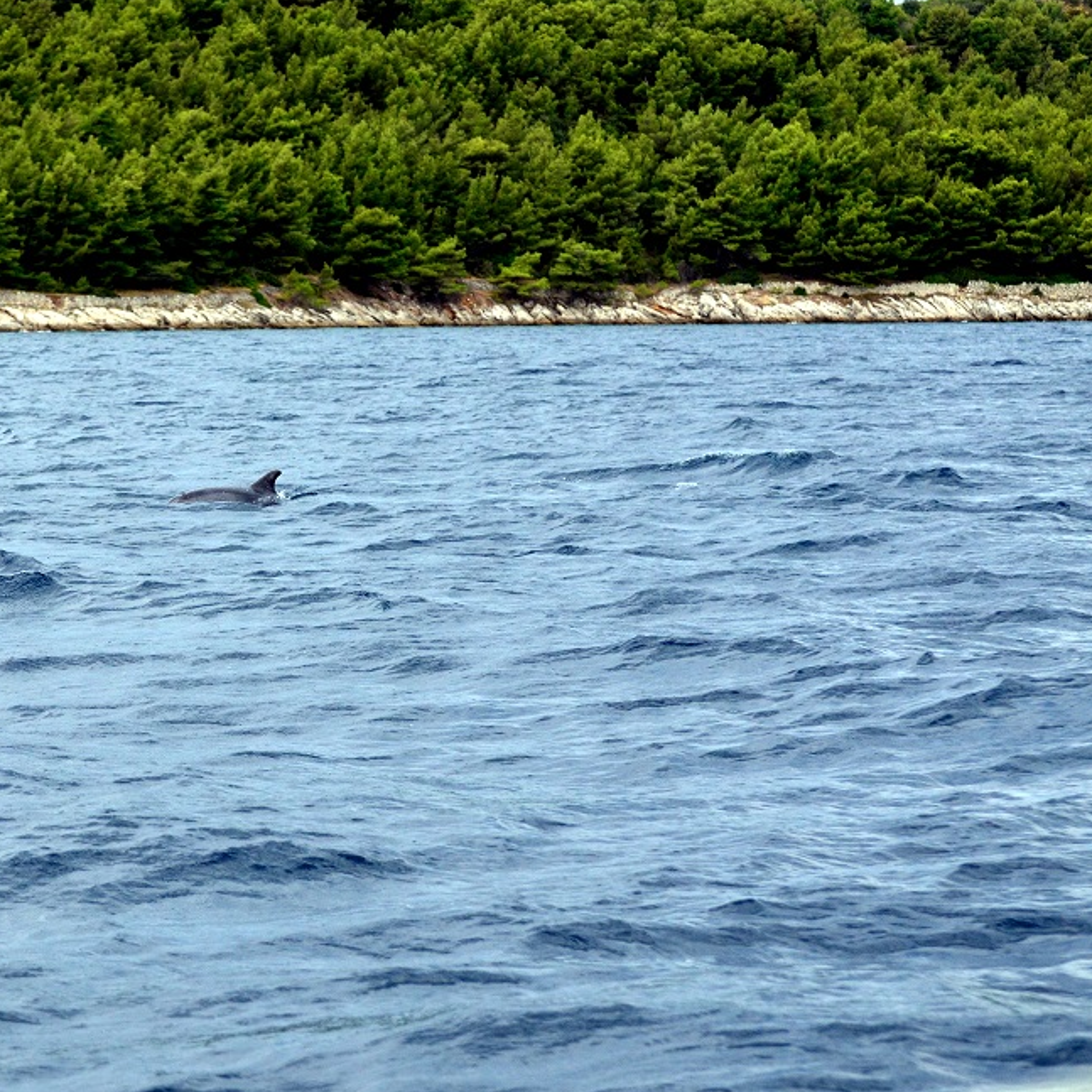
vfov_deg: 11.1
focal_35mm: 157
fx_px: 5603
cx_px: 256
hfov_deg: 11.1
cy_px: 548
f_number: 4.5
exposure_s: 1/3200
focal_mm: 80
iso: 640
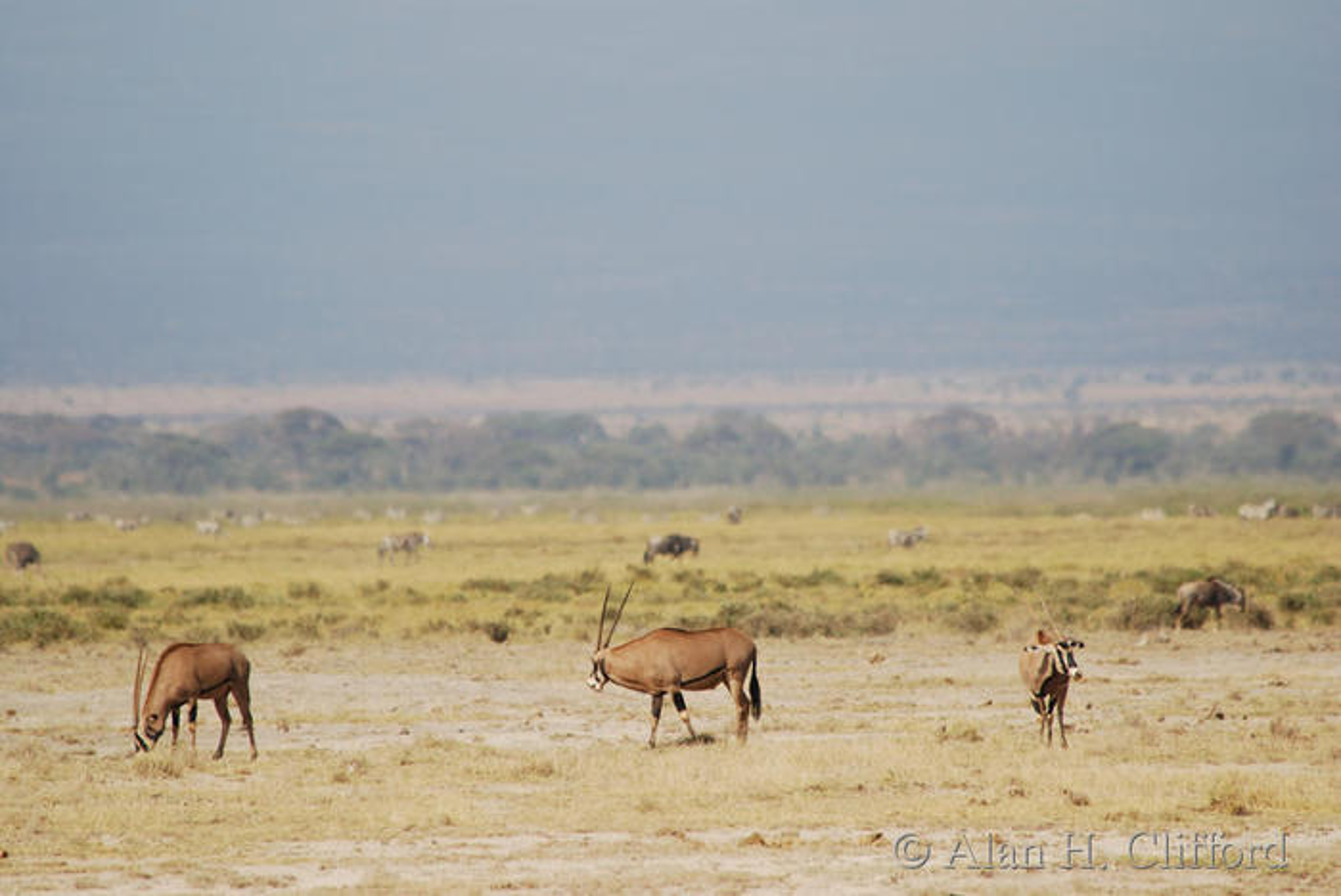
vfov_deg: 2.3
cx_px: 670
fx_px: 22368
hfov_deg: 3.4
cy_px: 448
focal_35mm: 600
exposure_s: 1/500
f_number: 5.6
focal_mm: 400
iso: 100
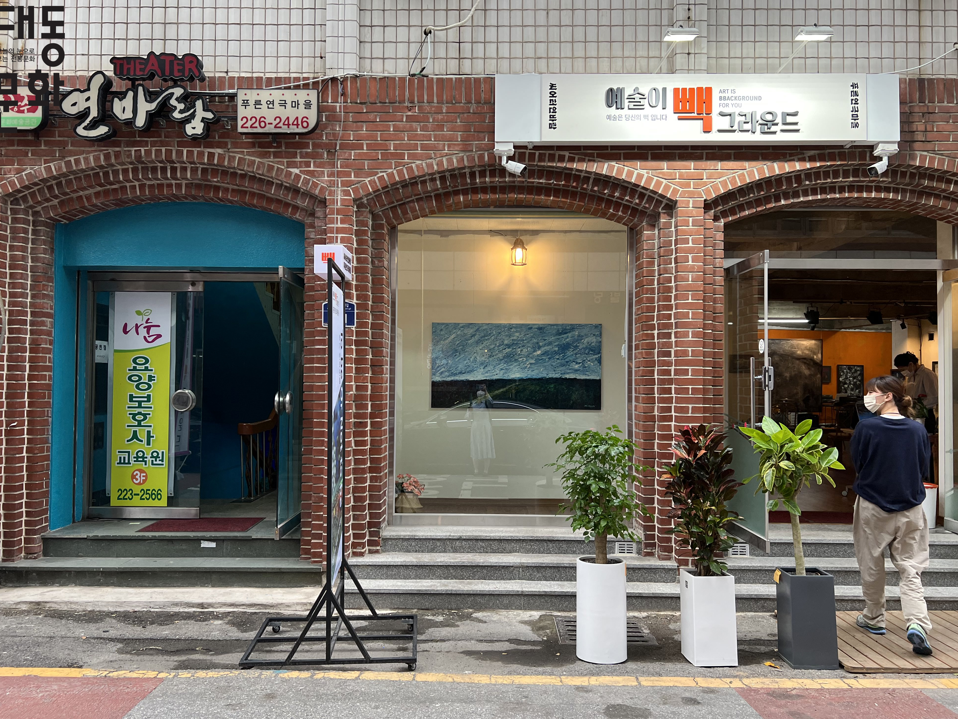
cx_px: 476
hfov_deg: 65.3
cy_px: 366
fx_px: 747
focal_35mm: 27
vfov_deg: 51.3
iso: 100
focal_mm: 5.7
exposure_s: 1/120
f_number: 1.5
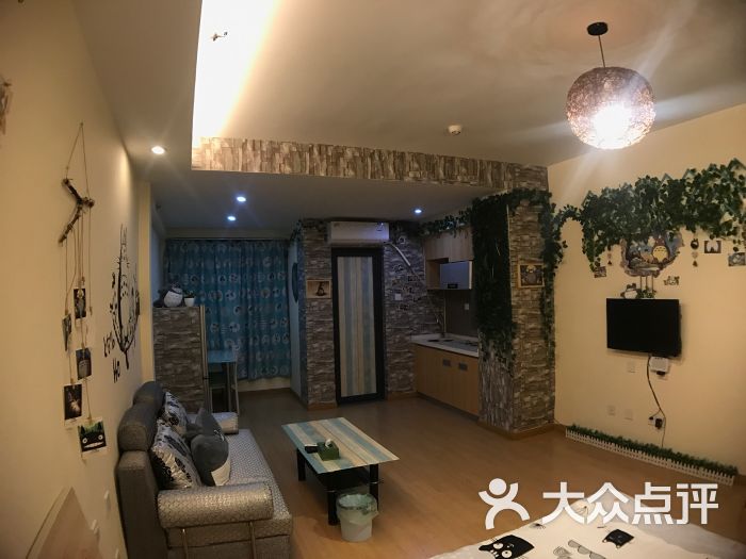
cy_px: 280
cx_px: 373
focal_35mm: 28
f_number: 1.8
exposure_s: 1/17
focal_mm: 3.99
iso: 50
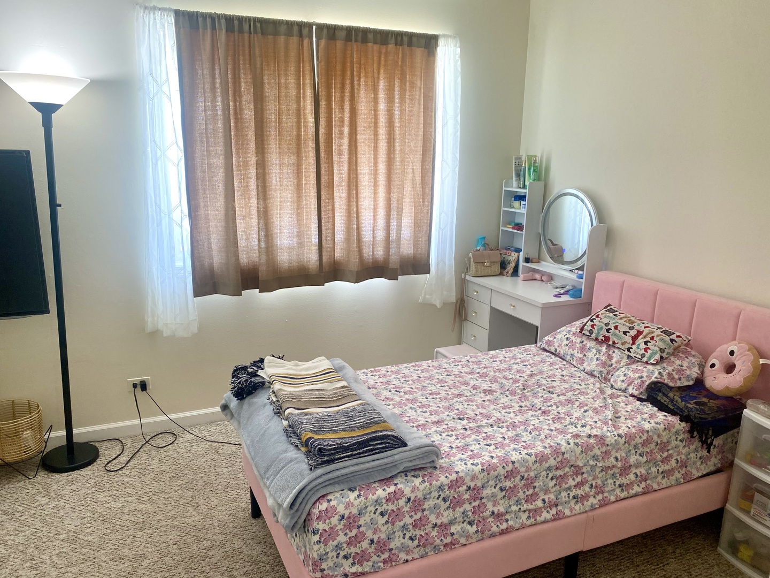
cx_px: 385
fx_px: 578
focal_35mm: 26
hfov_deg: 67.3
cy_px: 289
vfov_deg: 53.1
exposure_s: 1/120
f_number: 1.8
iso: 125
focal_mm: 4.25
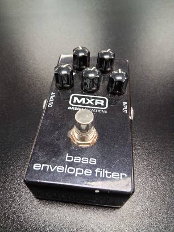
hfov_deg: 53.1
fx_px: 174
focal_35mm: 26
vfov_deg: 67.3
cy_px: 116
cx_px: 87
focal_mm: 3.98
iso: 400
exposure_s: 1/60
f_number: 1.8
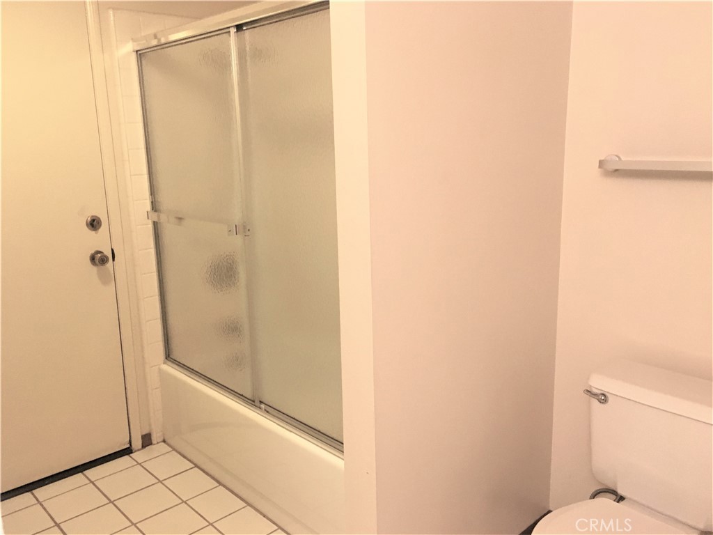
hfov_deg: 61.7
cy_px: 268
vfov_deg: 48.2
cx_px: 356
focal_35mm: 29
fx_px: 597
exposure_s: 1/30
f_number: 2.2
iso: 160
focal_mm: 4.15
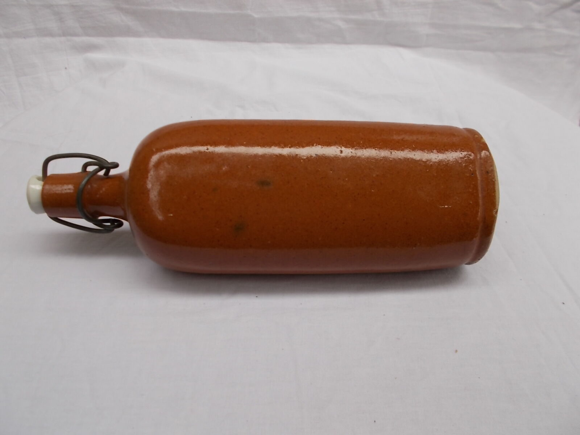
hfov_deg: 67.3
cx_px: 290
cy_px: 218
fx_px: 436
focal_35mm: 26
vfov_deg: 53.1
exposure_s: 1/160
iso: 80
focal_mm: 4.6
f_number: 3.2
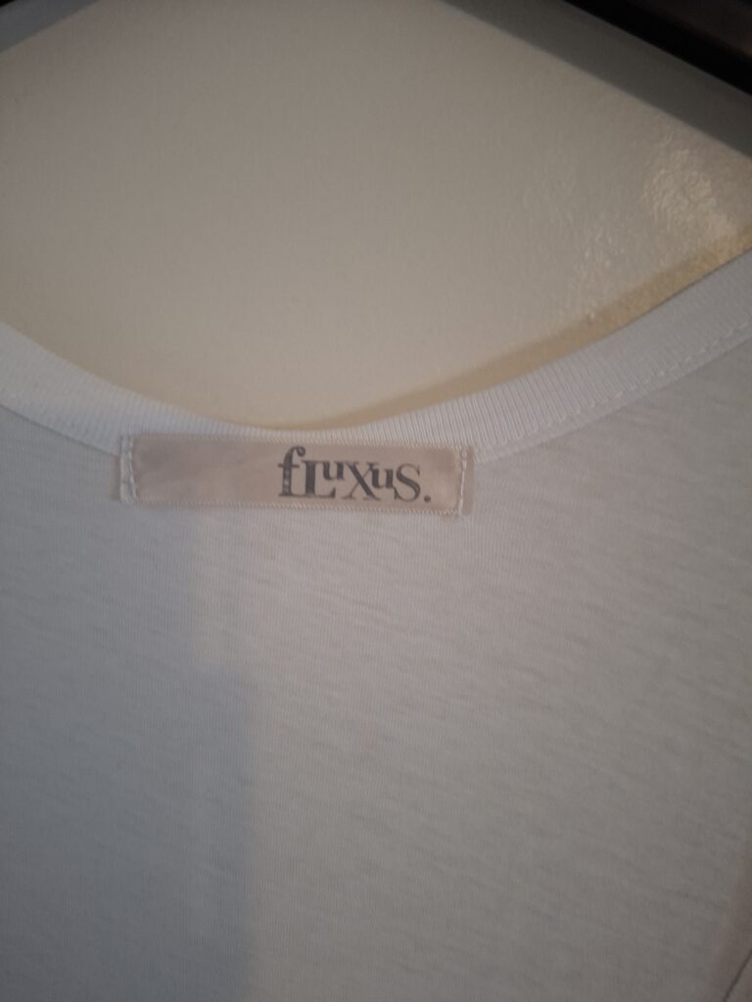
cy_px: 501
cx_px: 376
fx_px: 666
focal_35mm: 23
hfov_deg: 58.9
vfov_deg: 73.9
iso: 400
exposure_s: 1/24
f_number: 1.8
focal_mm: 5.54
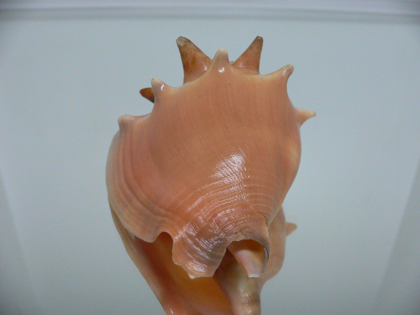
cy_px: 158
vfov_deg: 40.7
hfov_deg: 52.6
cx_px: 210
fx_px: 425
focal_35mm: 35
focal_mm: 4.6
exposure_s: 1/60
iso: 200
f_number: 2.8
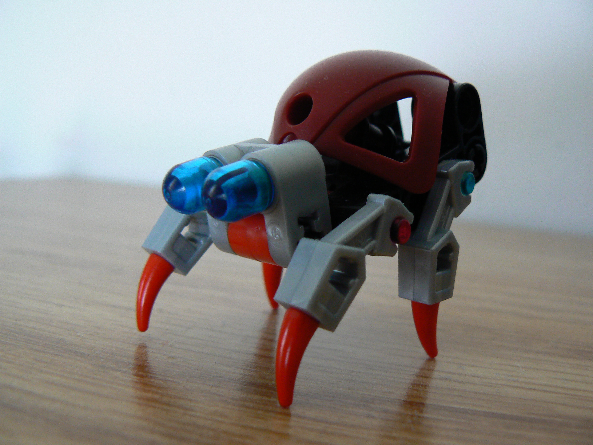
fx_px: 617
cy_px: 222
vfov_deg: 39.7
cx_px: 296
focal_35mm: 36
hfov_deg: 51.4
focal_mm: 6
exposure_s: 1/30
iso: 200
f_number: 2.8
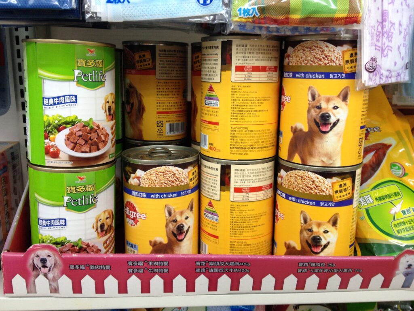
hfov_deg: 52.6
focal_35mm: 35
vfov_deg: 40.7
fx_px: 419
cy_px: 156
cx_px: 207
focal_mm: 4.28
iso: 80
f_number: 2.4
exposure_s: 1/20
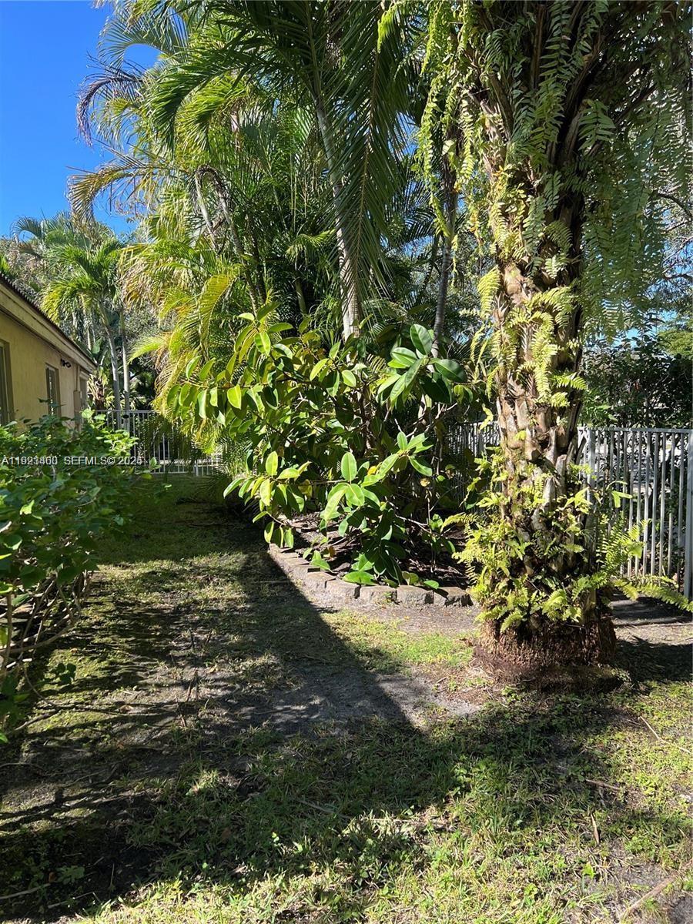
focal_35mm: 26
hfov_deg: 53.1
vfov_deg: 67.3
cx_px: 346
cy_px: 462
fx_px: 694
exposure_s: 1/1112
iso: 50
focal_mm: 5.7
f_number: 1.5
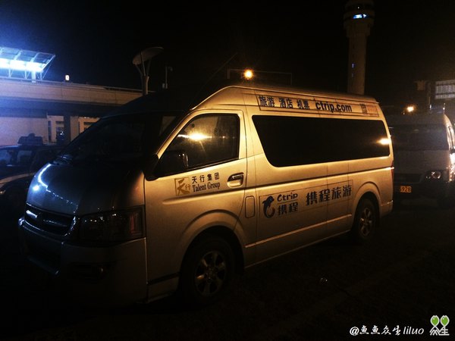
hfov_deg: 60.0
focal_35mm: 30
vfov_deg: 46.8
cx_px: 228
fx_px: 394
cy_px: 170
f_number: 2.2
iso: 500
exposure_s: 1/15
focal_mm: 4.12
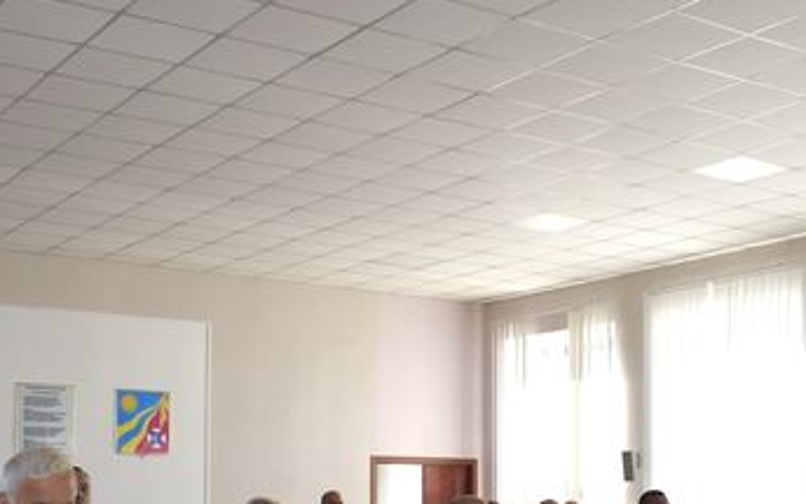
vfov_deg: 21.1
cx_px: 513
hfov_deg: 33.8
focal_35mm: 60
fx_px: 1318
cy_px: 469
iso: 110
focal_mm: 18
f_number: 5.6
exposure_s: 1/125
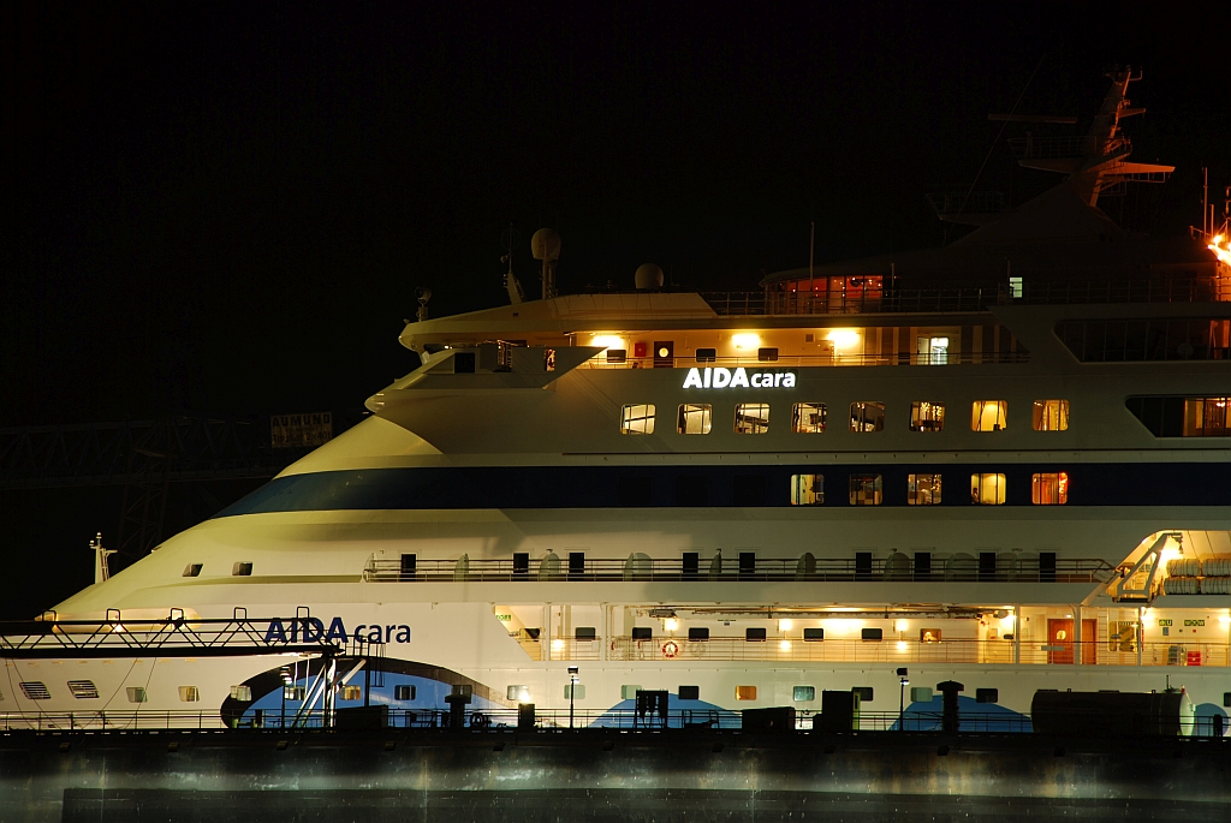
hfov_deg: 10.1
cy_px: 412
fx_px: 6931
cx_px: 616
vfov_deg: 6.8
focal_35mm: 202
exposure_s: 1.8
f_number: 5.6
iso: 100
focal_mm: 135
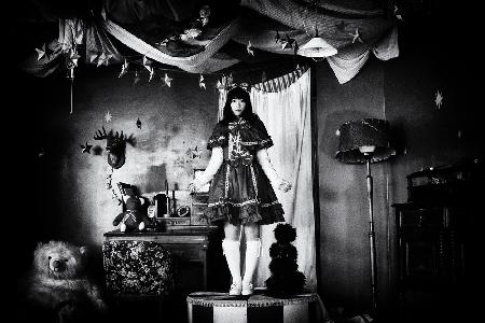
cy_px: 162
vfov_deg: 27.0
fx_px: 674
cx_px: 242
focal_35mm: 50
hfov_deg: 39.6
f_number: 2.8
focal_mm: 50
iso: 400
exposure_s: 1/60
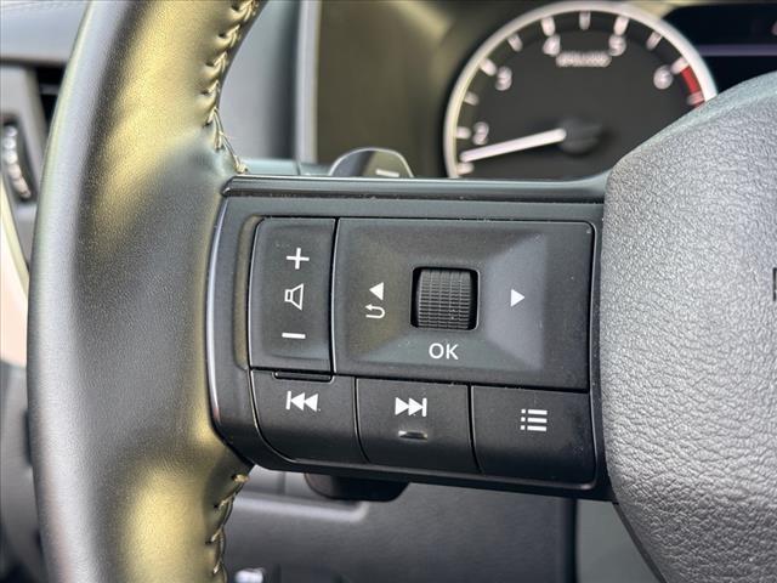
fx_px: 1077
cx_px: 388
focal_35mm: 48
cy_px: 292
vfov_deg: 30.3
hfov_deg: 39.7
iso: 100
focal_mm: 6.76
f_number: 1.78
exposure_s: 1/67
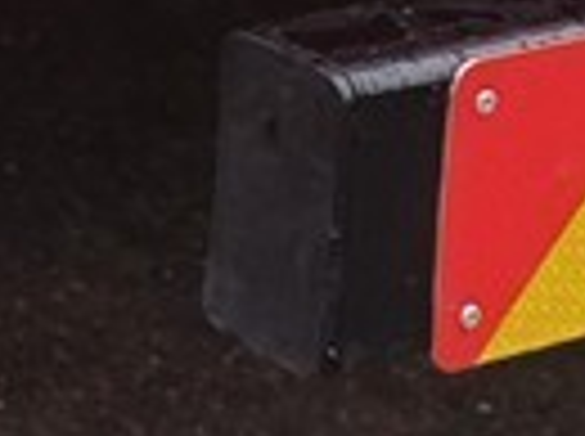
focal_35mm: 197
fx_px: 3323
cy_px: -850
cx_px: -842
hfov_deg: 9.0
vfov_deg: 6.8
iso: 50
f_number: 1.8
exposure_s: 1/157
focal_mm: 4.65
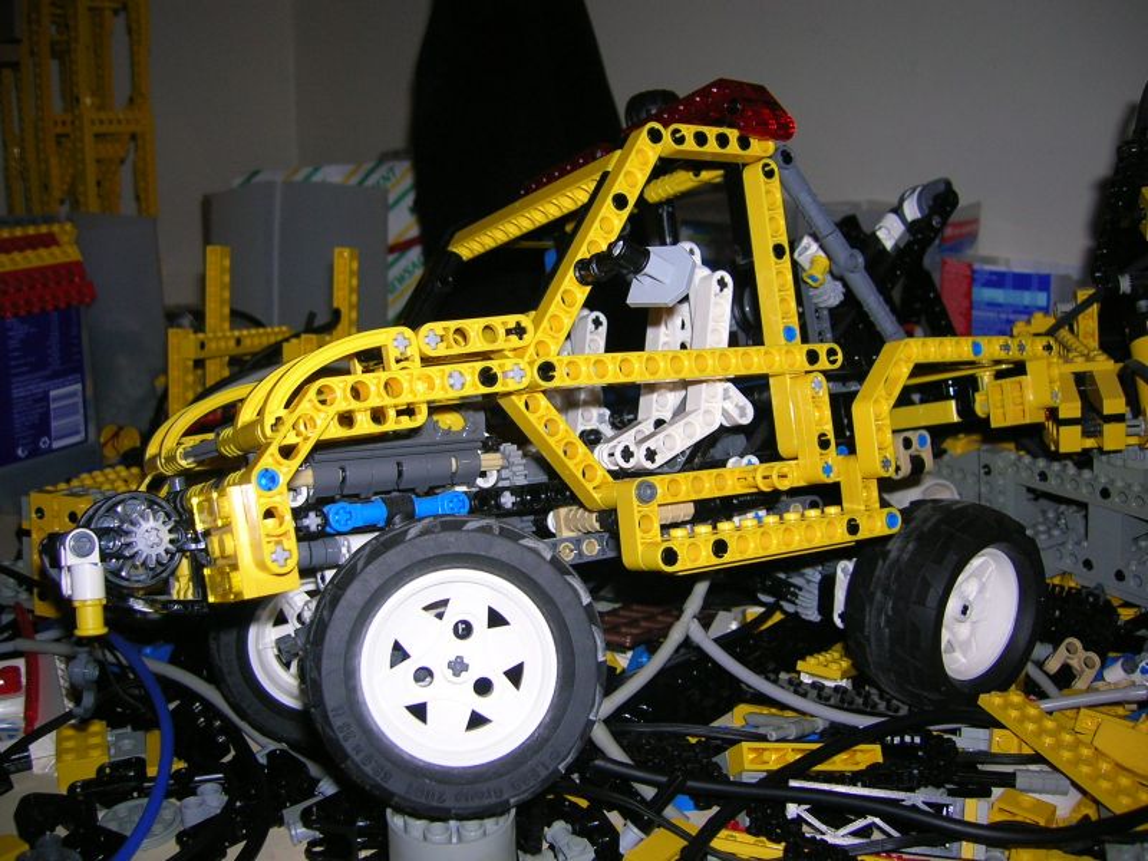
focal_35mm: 34
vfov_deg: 41.8
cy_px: 430
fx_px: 1128
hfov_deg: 54.0
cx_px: 574
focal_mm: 5.7
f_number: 2.9
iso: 50
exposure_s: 1/60.1
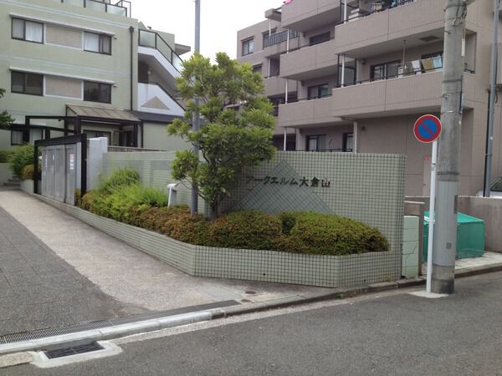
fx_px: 508
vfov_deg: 40.7
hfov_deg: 52.6
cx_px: 251
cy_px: 188
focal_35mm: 35
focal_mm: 4.28
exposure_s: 1/606
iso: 50
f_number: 2.4
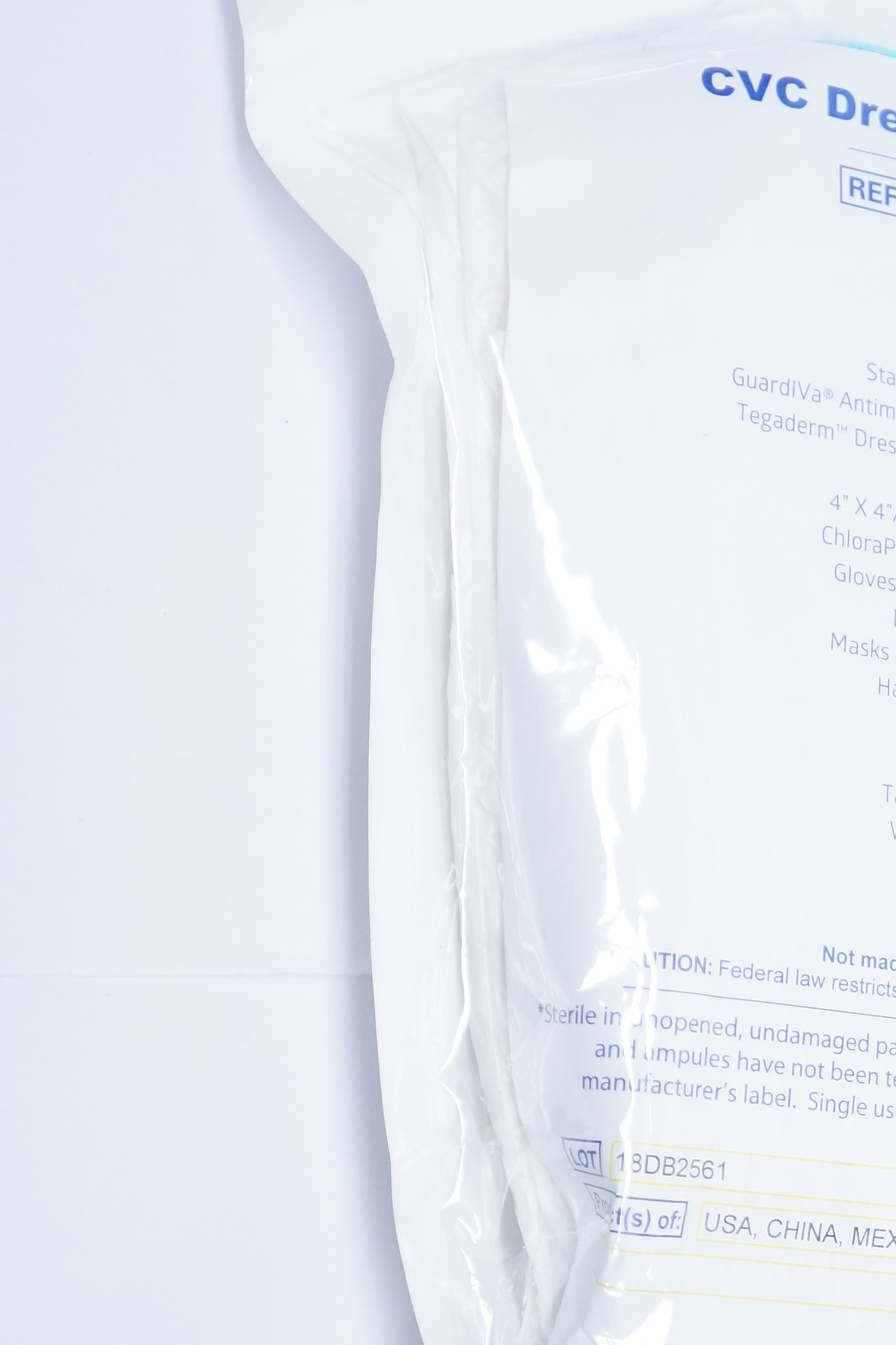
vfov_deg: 22.9
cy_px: 948
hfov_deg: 15.2
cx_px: 965
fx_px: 3288
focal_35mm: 88
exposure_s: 1/125
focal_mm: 27
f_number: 4
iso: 800
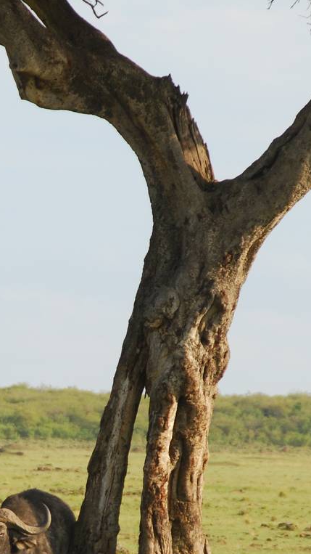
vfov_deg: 4.9
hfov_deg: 2.7
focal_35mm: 445
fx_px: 6527
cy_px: 382
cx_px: 80
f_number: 5.6
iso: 200
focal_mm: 135
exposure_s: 1/320
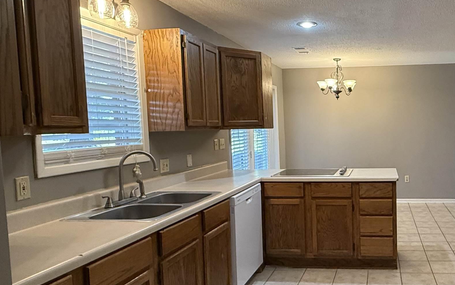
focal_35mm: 29
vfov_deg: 43.1
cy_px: 150
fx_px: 360
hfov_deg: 60.4
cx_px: 351
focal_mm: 2.22
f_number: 2.2
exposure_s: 1/120
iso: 500
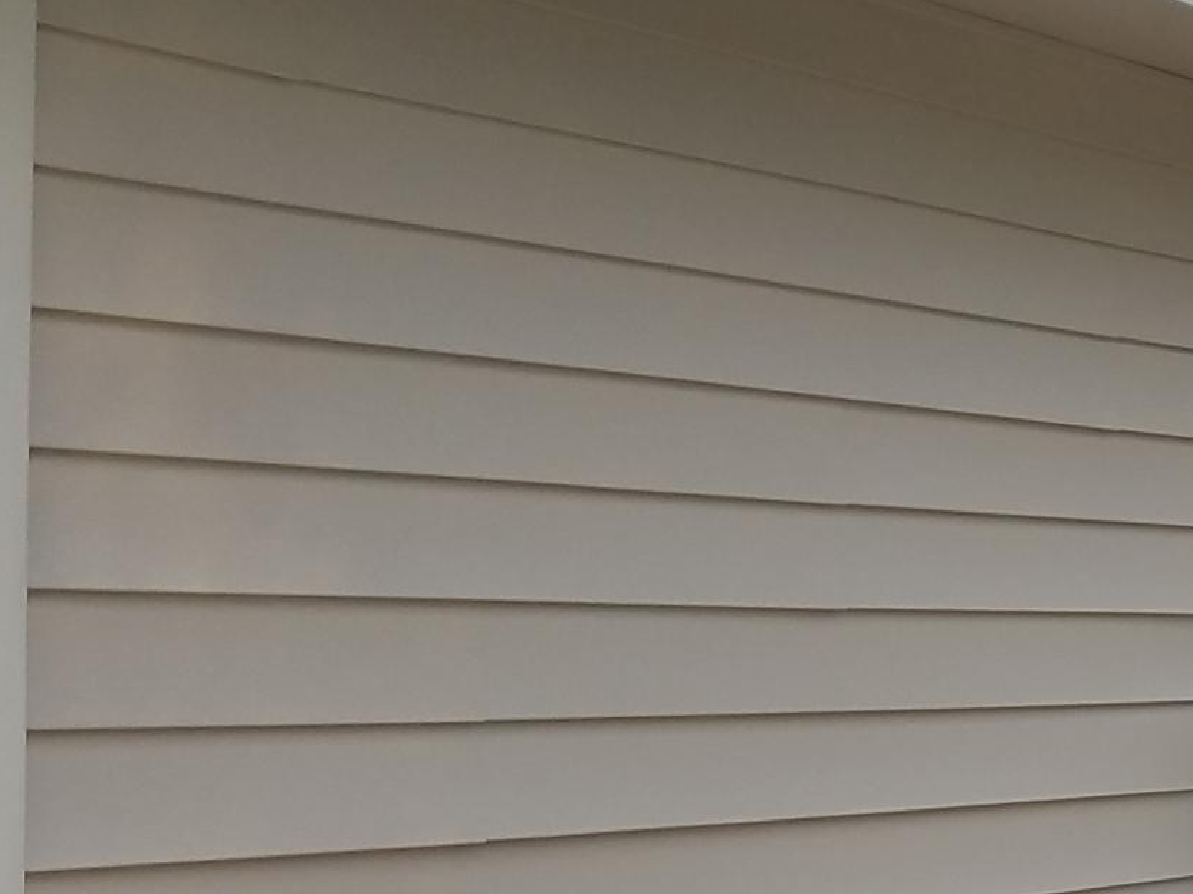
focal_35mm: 94
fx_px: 3239
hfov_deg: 17.7
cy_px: 625
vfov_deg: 15.7
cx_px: 2001
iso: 50
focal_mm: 4.2
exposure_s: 1/2928
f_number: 1.7
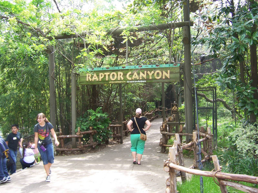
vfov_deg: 42.9
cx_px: 129
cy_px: 96
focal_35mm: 33
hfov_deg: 55.4
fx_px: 246
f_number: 3.4
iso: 80
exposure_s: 1/60
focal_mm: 5.5
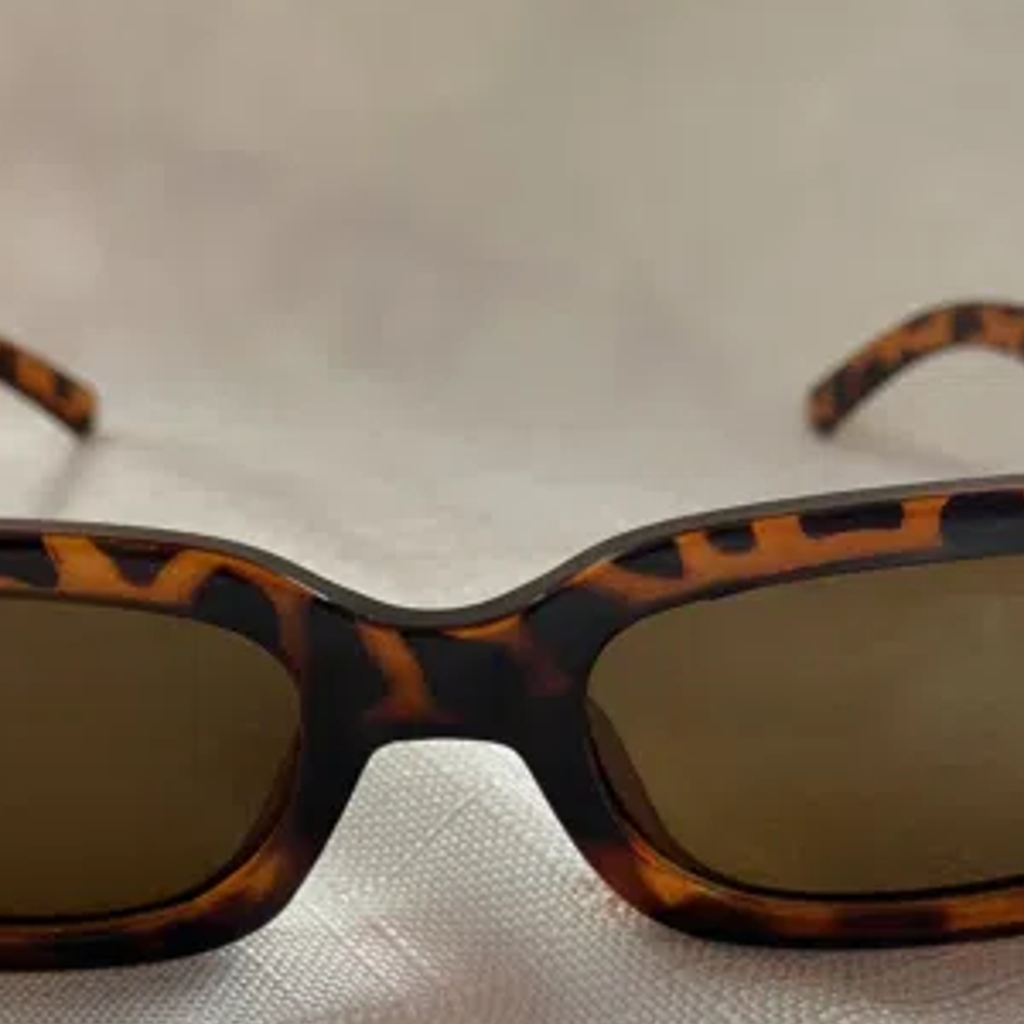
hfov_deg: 34.7
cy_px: 669
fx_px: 1640
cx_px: 519
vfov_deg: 34.4
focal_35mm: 49
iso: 160
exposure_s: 1/50
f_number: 1.8
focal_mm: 4.25
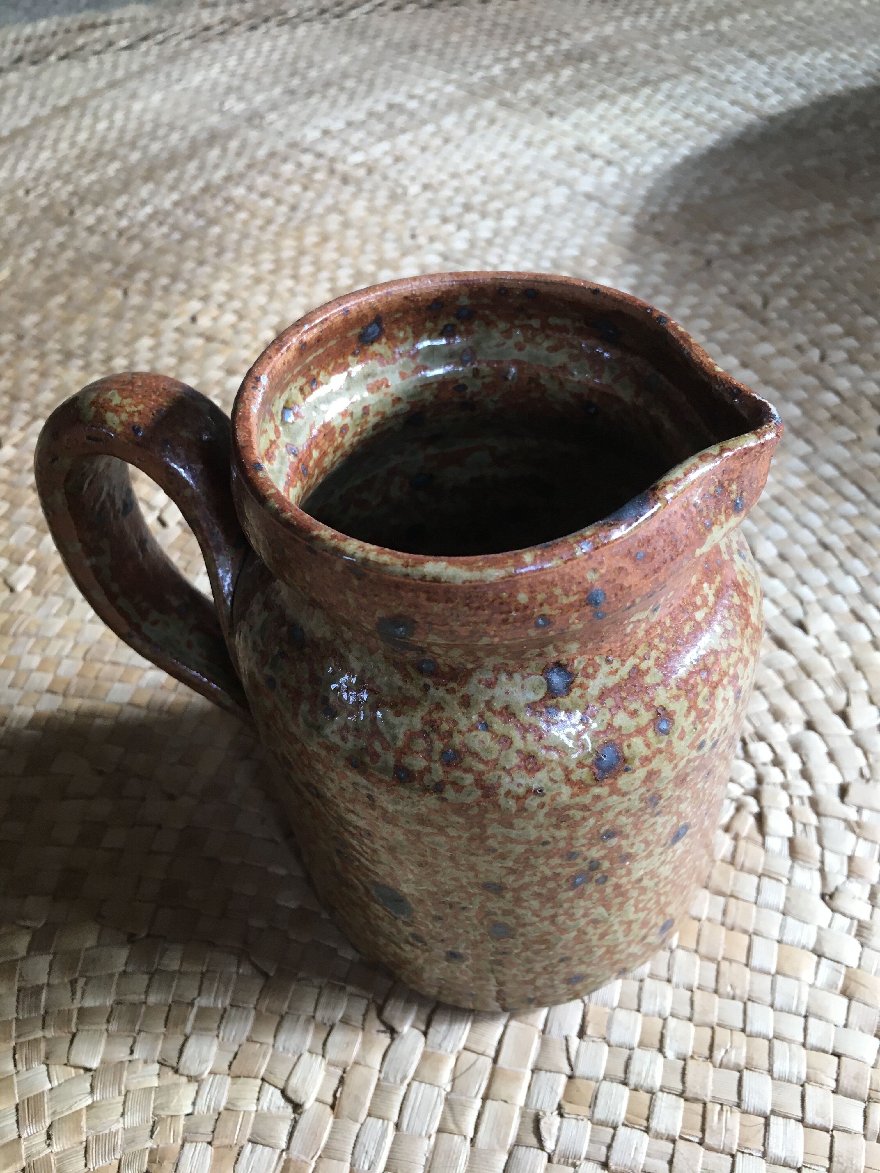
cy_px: 586
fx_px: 983
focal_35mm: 29
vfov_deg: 61.7
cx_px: 440
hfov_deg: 48.2
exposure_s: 1/33
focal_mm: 4.15
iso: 40
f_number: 2.2
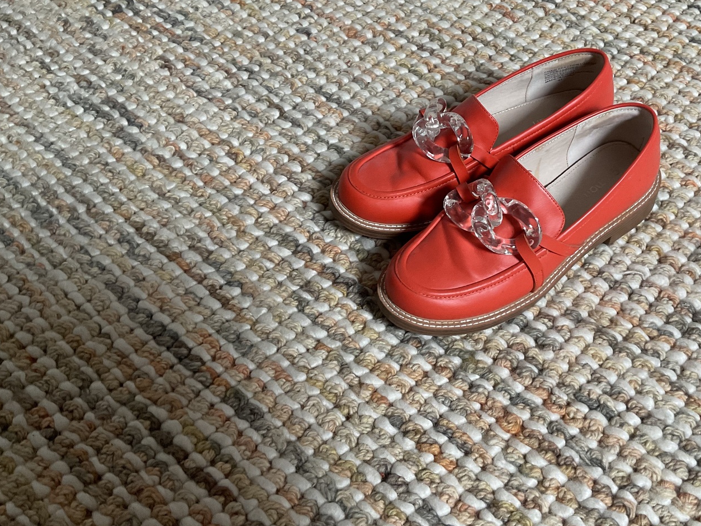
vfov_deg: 38.7
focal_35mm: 37
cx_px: 433
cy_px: 243
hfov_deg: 49.7
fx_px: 749
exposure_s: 1/60
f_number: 1.8
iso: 100
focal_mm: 3
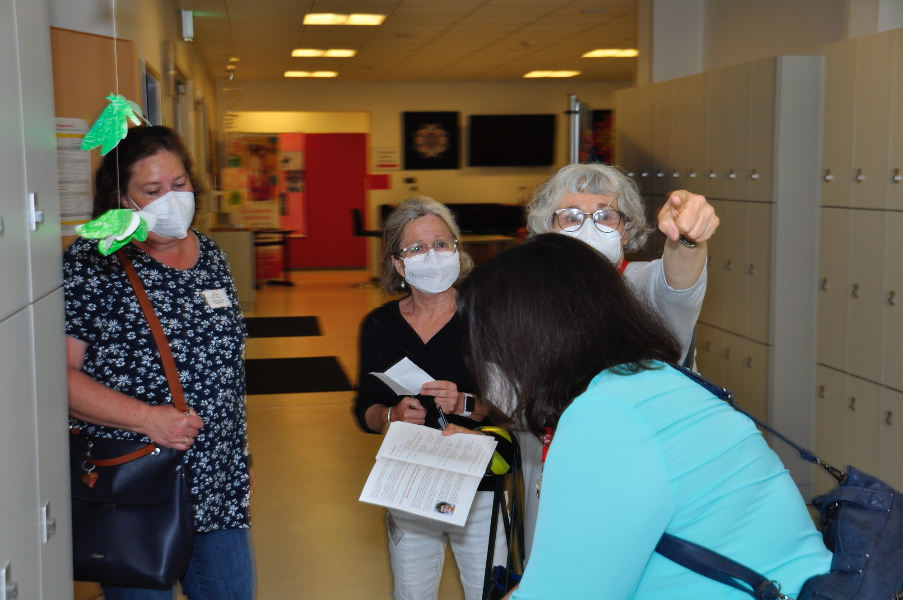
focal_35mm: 52
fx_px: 1315
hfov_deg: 37.9
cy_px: 300
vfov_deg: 25.7
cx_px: 452
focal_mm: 35
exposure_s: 1/60
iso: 200
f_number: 4.2
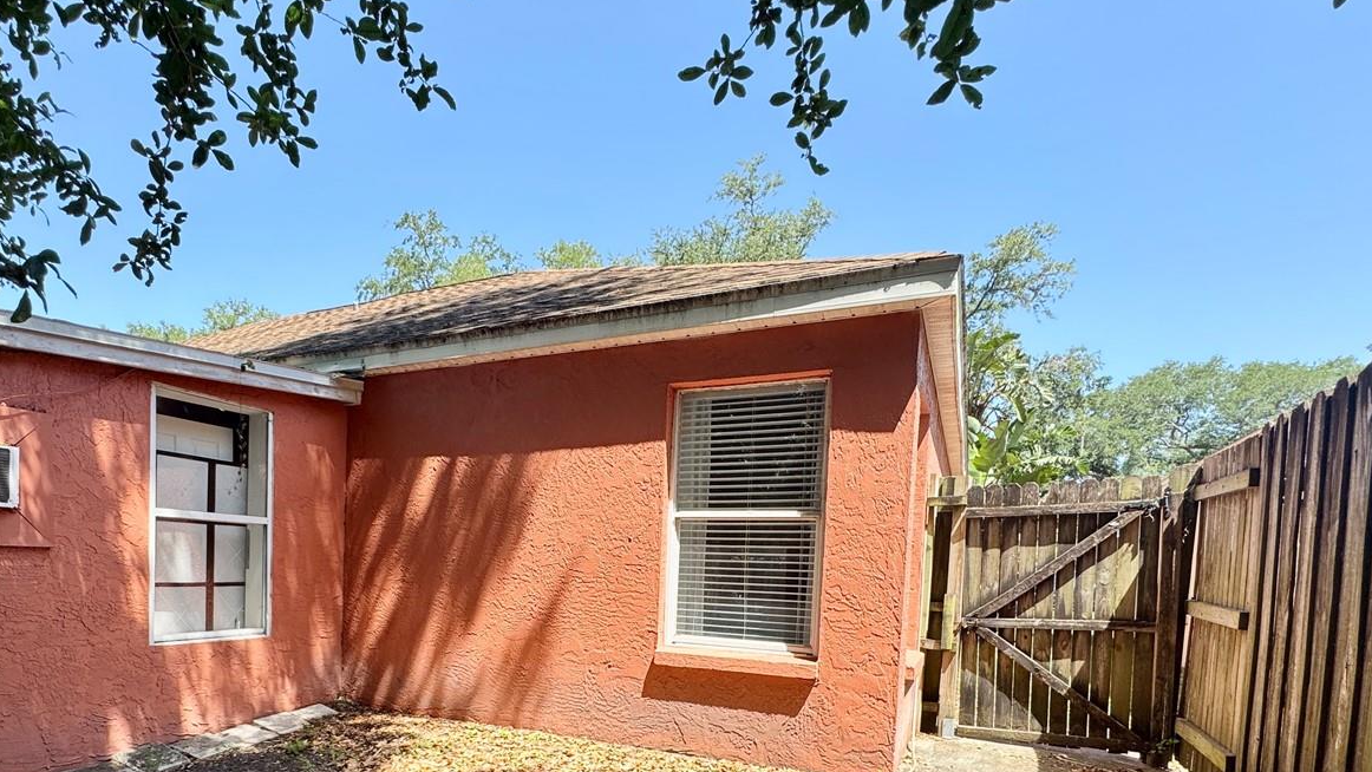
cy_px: 602
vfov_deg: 50.8
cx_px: 542
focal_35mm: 21
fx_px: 764
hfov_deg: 82.7
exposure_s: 1/587
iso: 50
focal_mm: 2.22
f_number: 2.2
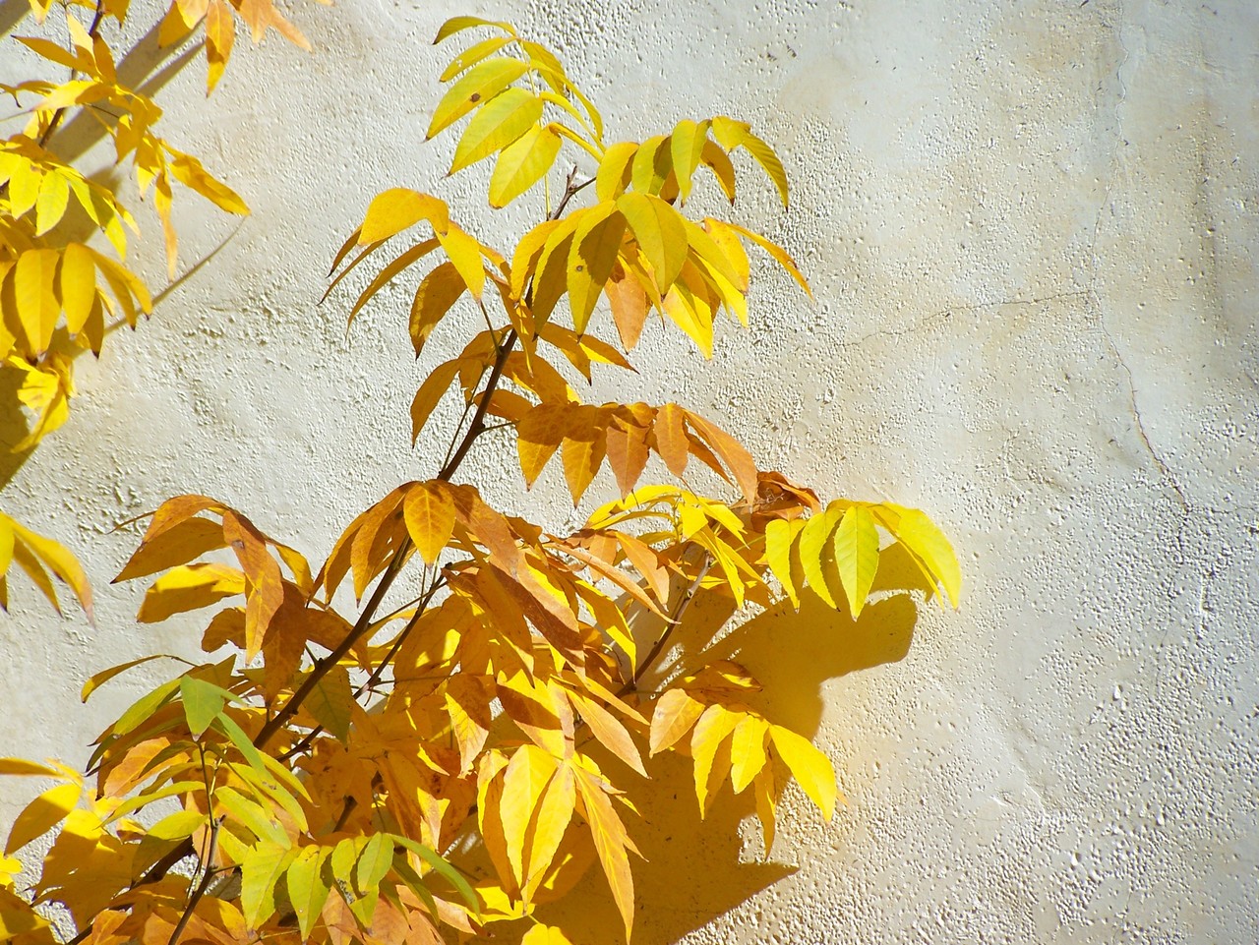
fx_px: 7932
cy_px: 472
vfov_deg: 6.8
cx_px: 630
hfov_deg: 9.1
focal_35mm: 218
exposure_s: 1/1000
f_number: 3.2
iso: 80
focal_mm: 36.2
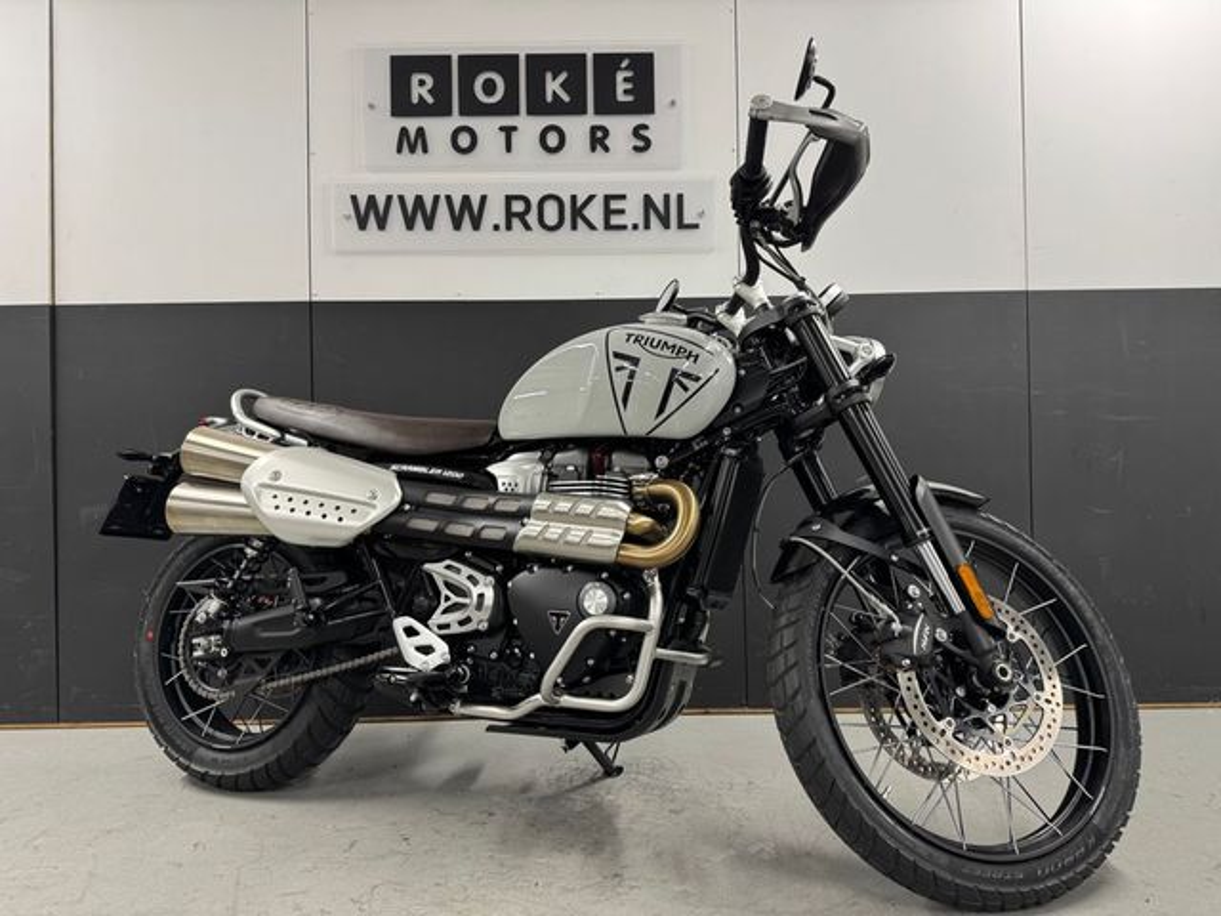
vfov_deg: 56.8
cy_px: 458
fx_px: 847
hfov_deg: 71.6
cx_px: 610
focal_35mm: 24
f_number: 1.78
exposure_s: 1/50
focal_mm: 6.76
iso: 100
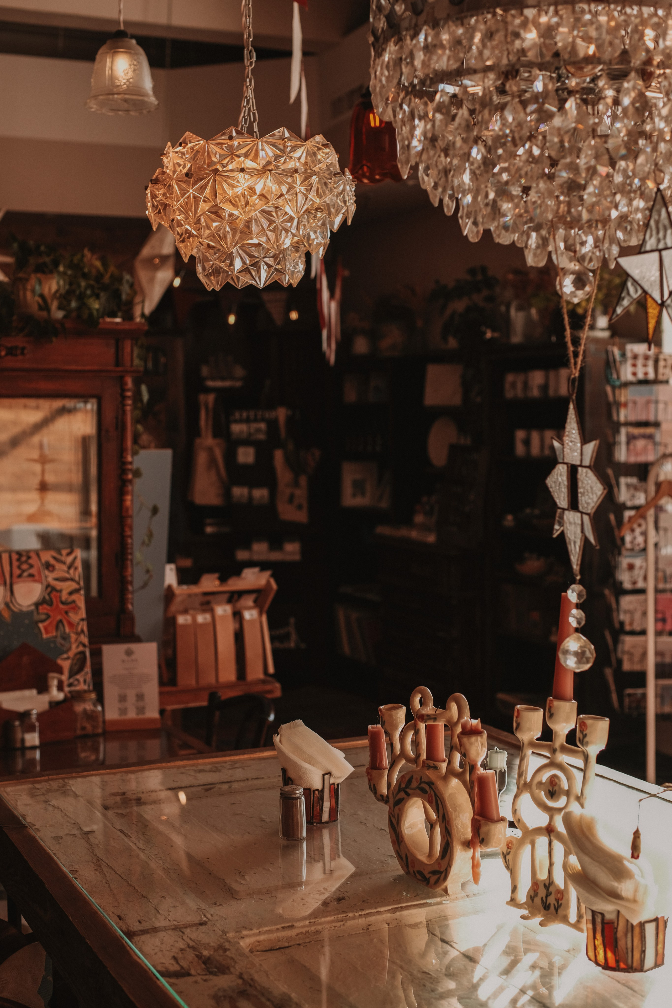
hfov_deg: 29.9
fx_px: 1260
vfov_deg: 43.6
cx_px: 336
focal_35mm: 45
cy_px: 504
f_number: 2.8
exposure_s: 1/250
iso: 160
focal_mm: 30
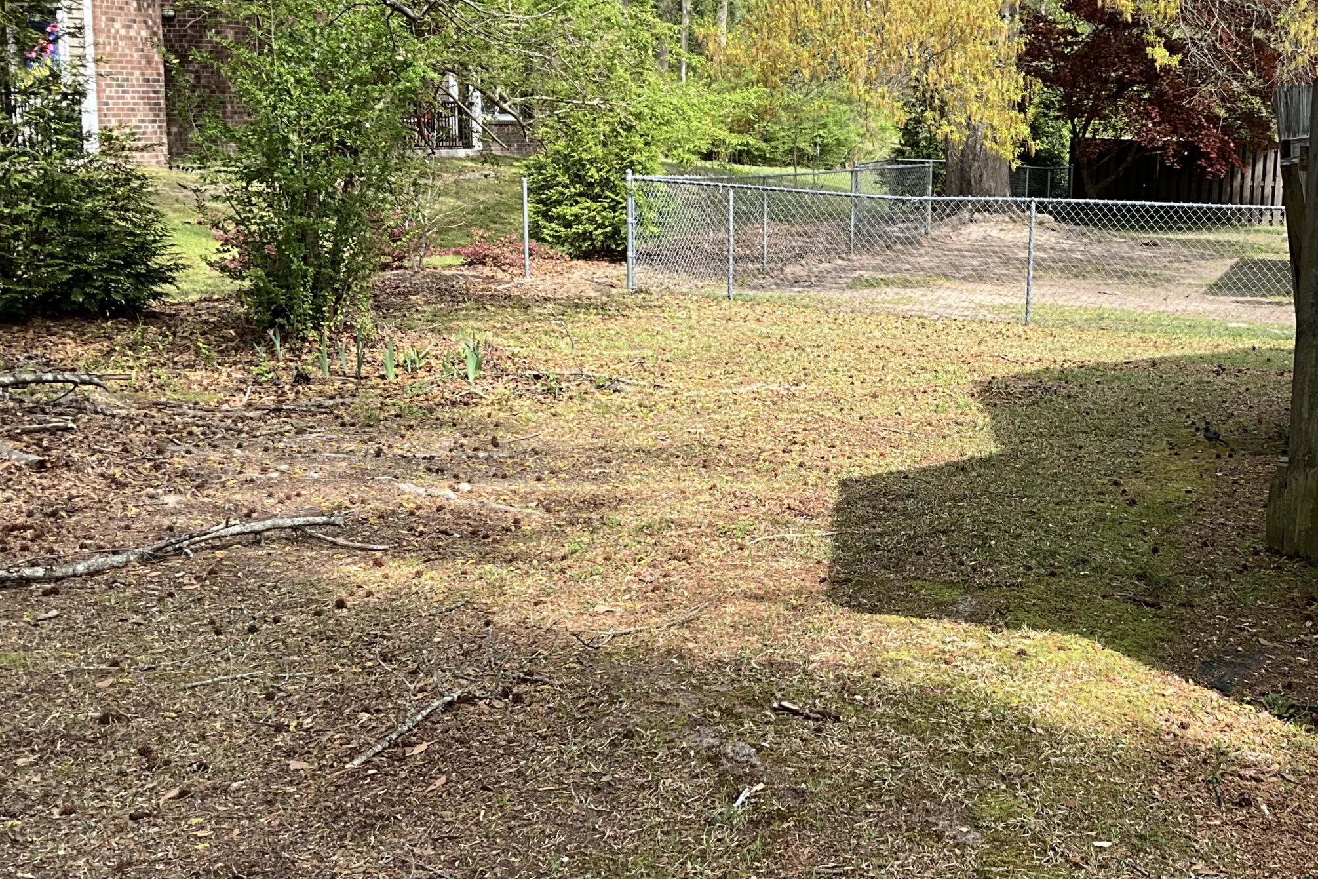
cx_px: 920
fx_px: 1647
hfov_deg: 42.8
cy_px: 433
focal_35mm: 45
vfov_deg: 29.9
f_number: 1.8
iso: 25
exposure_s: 1/540
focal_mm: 3
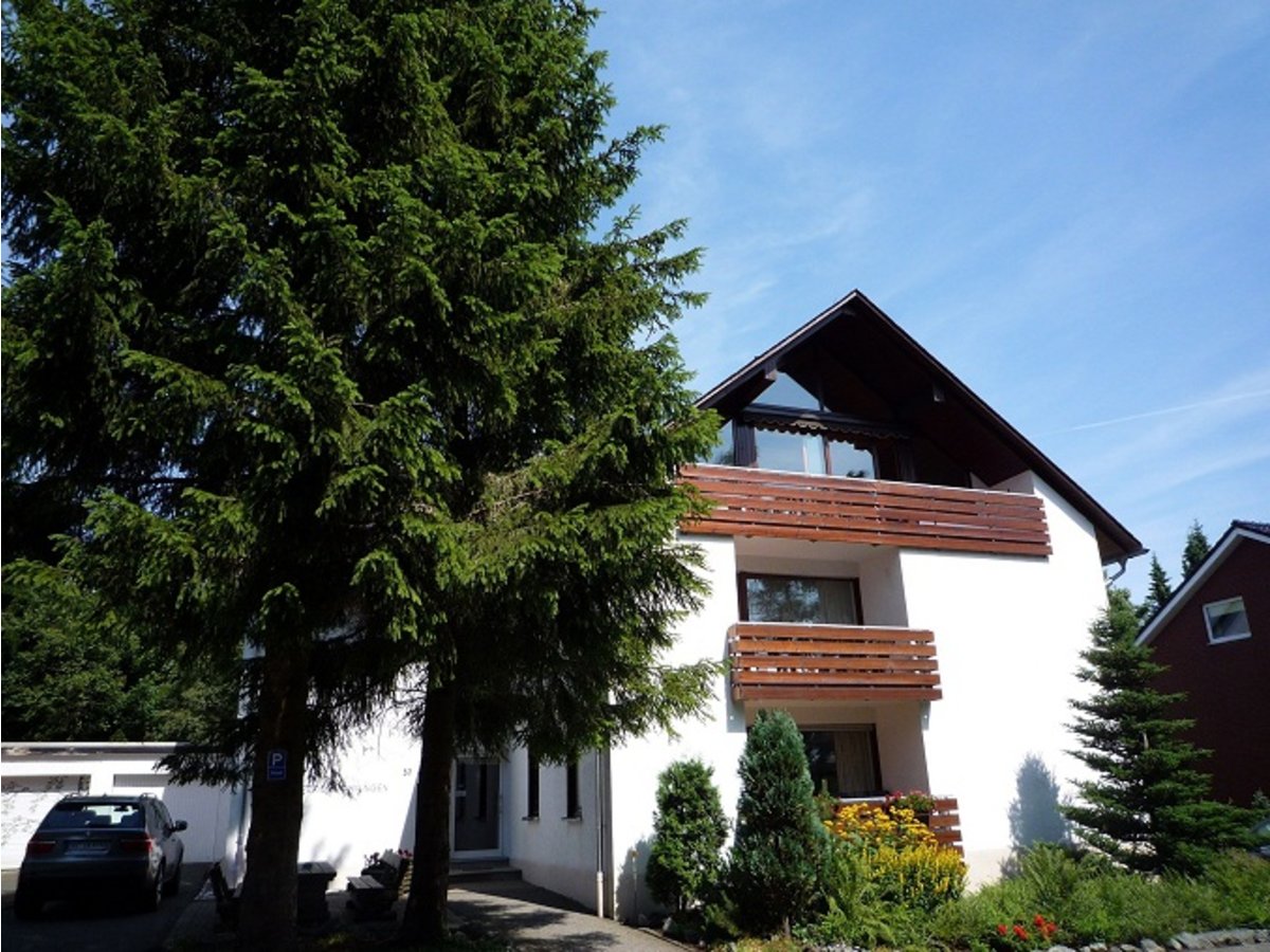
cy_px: 476
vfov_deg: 54.9
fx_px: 917
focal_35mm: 25
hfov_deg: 69.4
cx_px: 635
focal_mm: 4.4
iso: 100
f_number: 3.5
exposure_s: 1/640
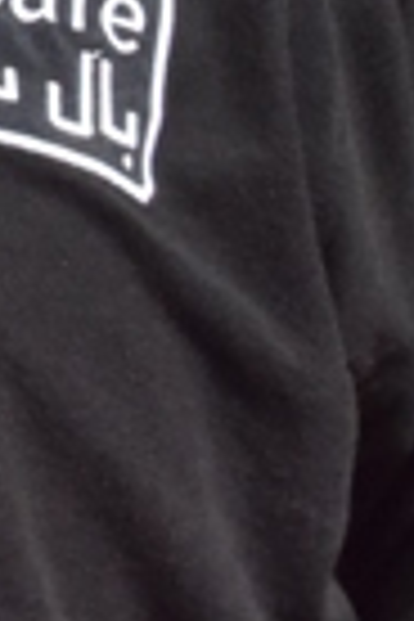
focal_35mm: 431
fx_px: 7434
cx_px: -778
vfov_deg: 4.7
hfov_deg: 3.1
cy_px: -574
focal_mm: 58
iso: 2500
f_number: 20
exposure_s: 1/1600
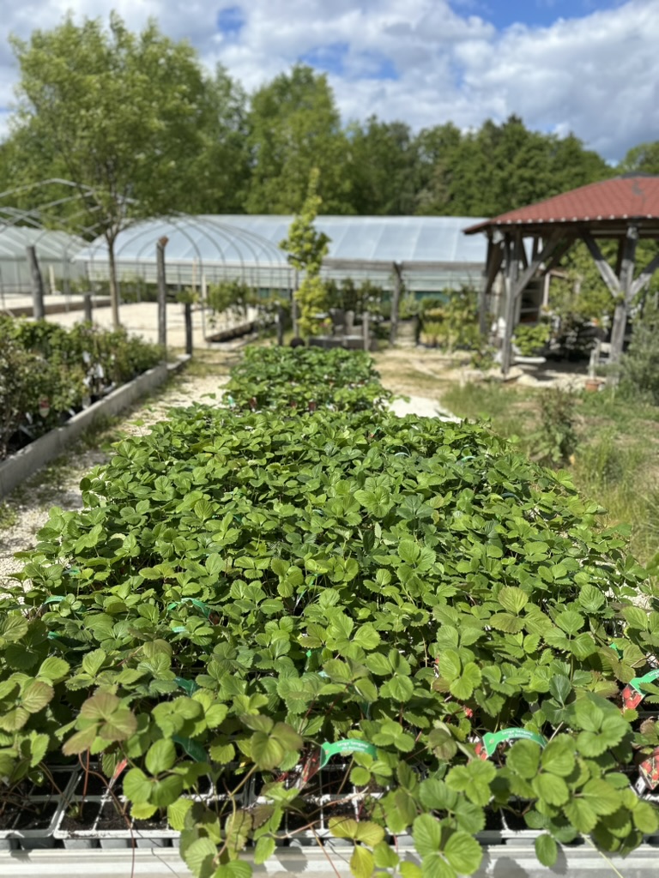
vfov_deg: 71.6
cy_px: 439
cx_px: 330
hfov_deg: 56.8
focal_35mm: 24
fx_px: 609
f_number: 1.78
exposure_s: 1/5263
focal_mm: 6.86
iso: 80
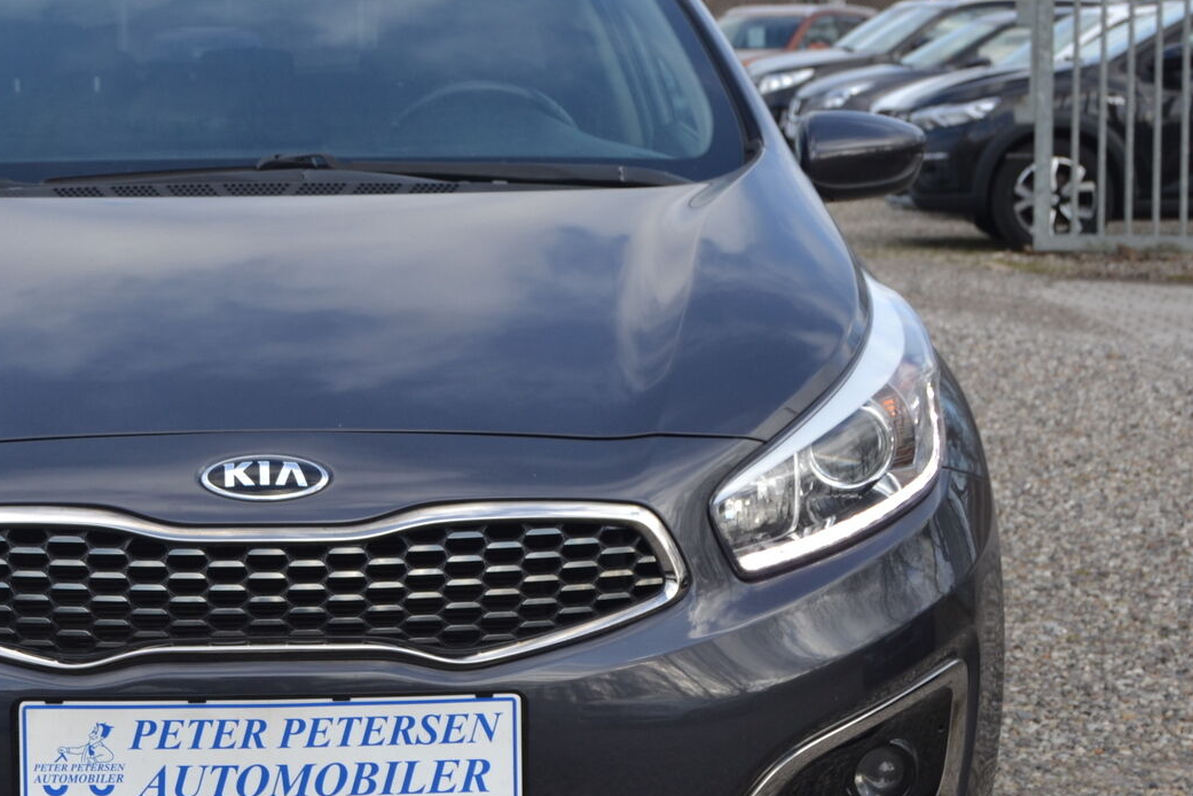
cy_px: 436
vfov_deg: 16.5
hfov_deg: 24.1
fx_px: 2750
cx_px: 261
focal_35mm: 83
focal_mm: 30
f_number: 6.3
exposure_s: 1/160
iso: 100
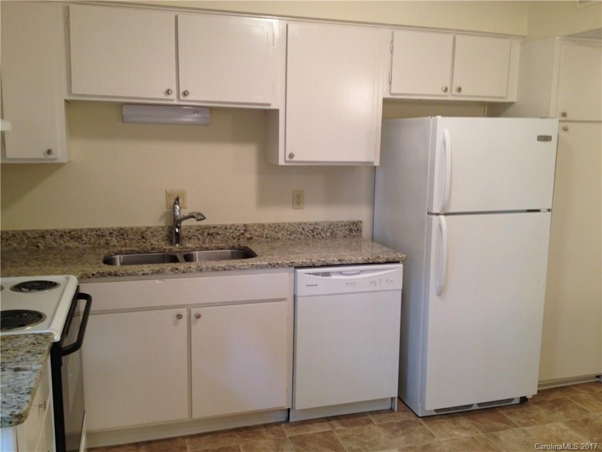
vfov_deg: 40.7
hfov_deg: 52.6
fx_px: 609
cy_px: 226
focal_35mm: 35
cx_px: 301
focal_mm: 4.28
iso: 80
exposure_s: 1/20
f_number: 2.4
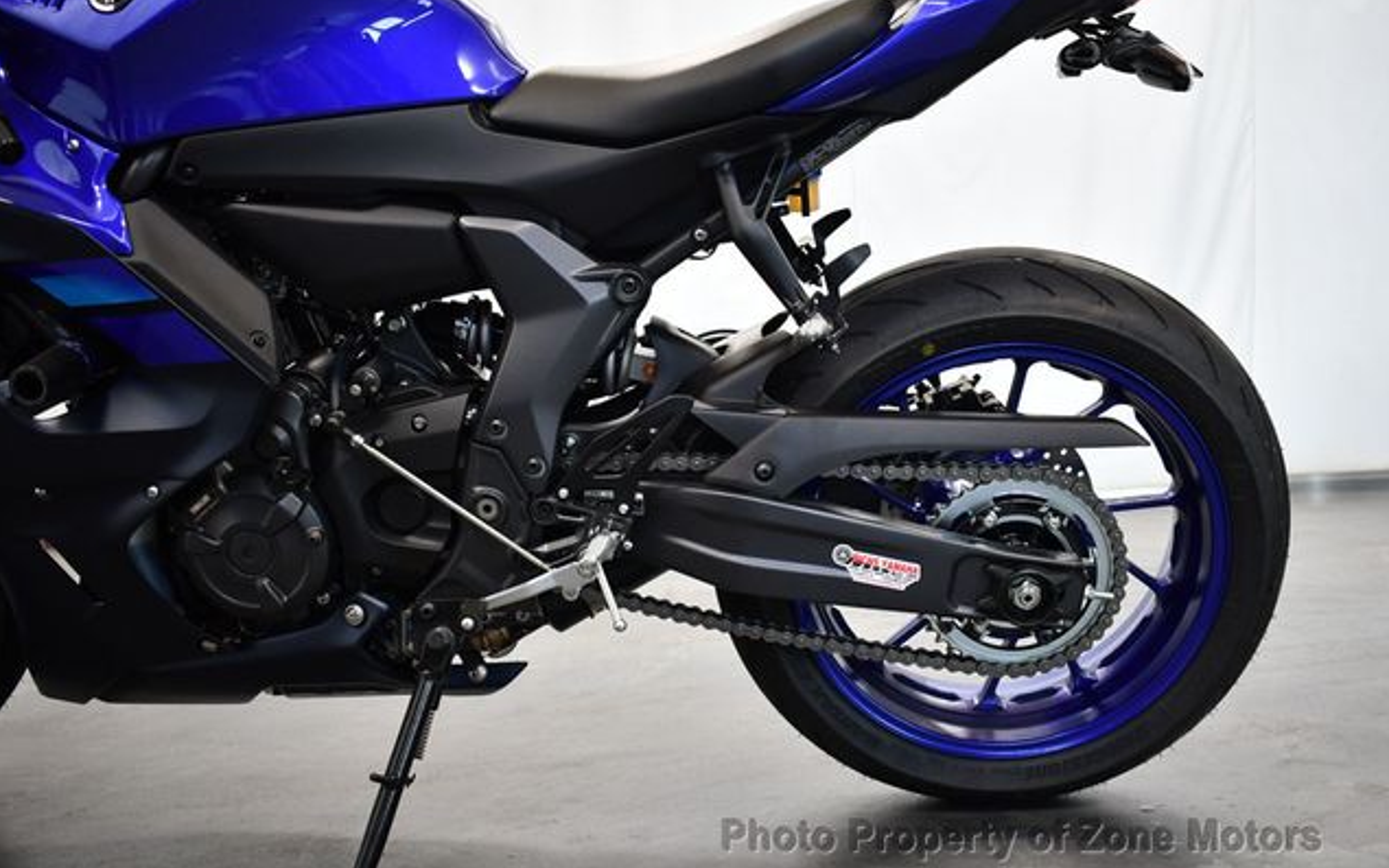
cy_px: 411
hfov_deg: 52.7
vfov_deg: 34.4
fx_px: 1401
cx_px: 696
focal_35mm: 37
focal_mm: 18
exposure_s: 1/125
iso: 1000
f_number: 3.5
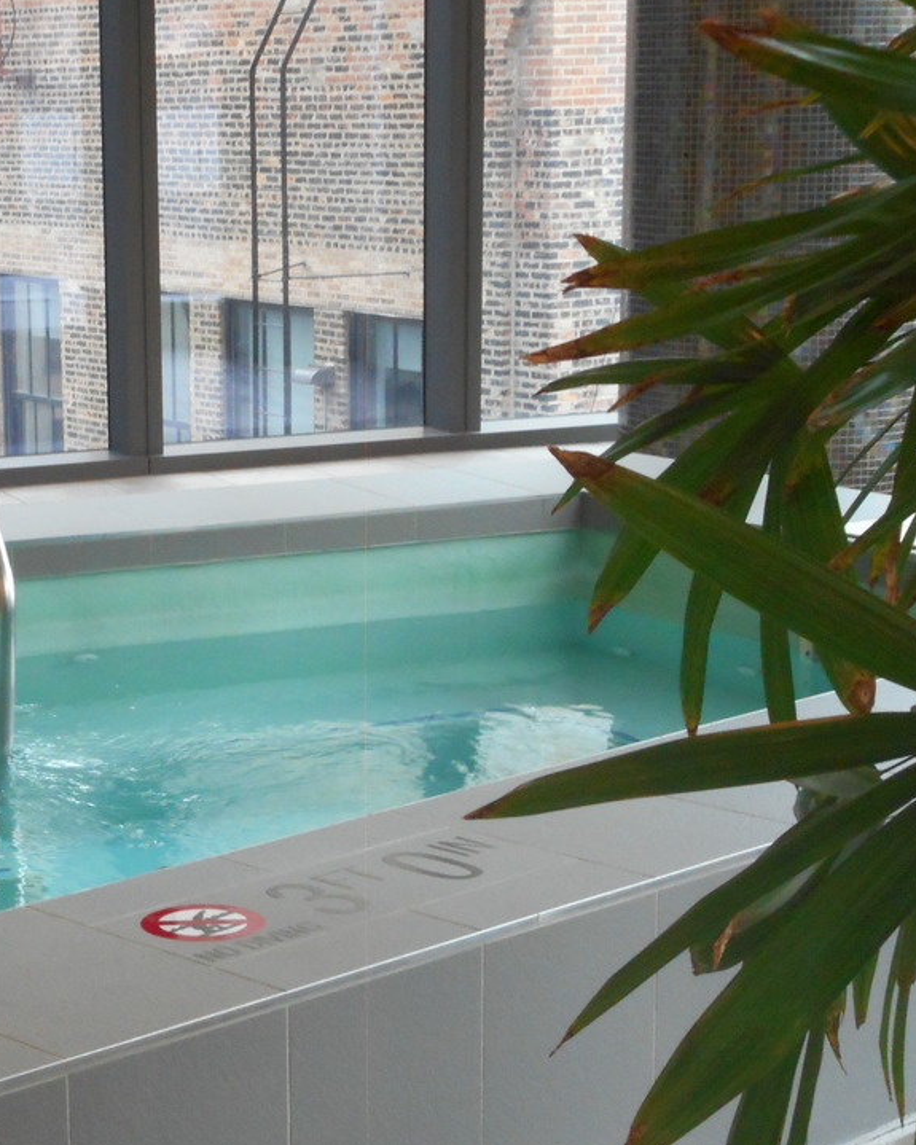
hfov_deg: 17.3
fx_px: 2915
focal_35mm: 86
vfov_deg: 22.2
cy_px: 715
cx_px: -59
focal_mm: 7.9
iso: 360
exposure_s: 1/30
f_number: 4.7
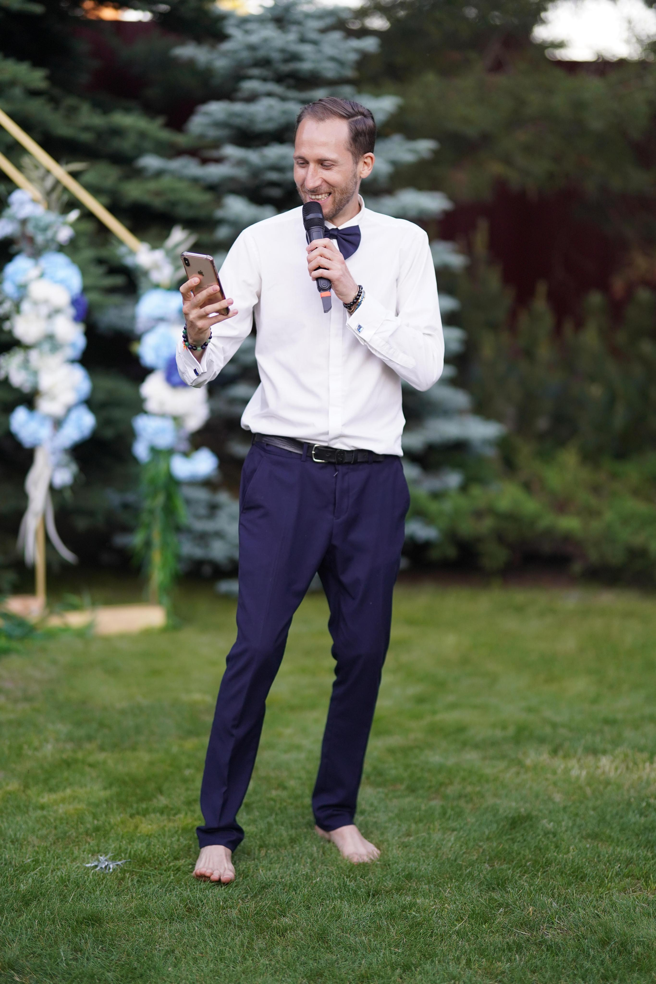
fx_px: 2323
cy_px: 492
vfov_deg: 23.9
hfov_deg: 16.1
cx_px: 328
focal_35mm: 85
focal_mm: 85
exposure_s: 1/1250
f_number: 1.4
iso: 500
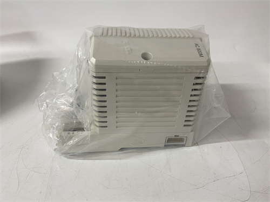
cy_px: 101
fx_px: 203
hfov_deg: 67.3
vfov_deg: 53.1
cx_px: 135
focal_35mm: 26
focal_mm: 4.25
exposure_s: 1/50
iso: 80
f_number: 1.8
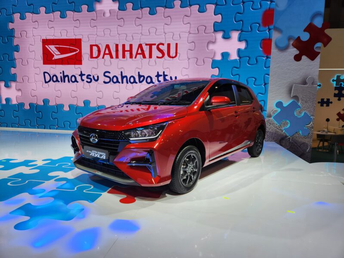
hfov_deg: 73.9
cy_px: 129
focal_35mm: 23
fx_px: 229
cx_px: 172
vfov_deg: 58.9
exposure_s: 1/240
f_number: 1.8
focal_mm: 5.4
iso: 32
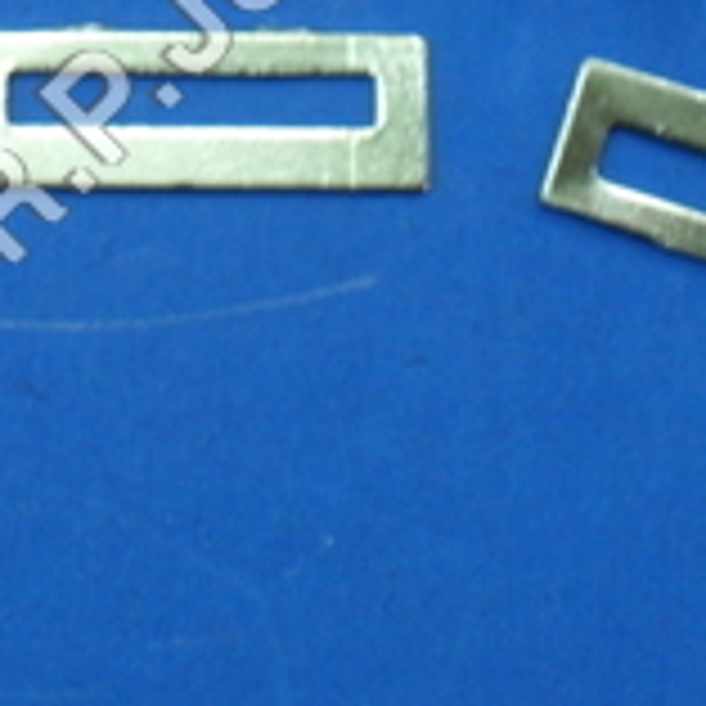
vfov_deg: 11.8
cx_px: 243
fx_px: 3369
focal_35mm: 146
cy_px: -34
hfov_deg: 12.0
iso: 200
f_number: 5
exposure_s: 1/6
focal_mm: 9.3
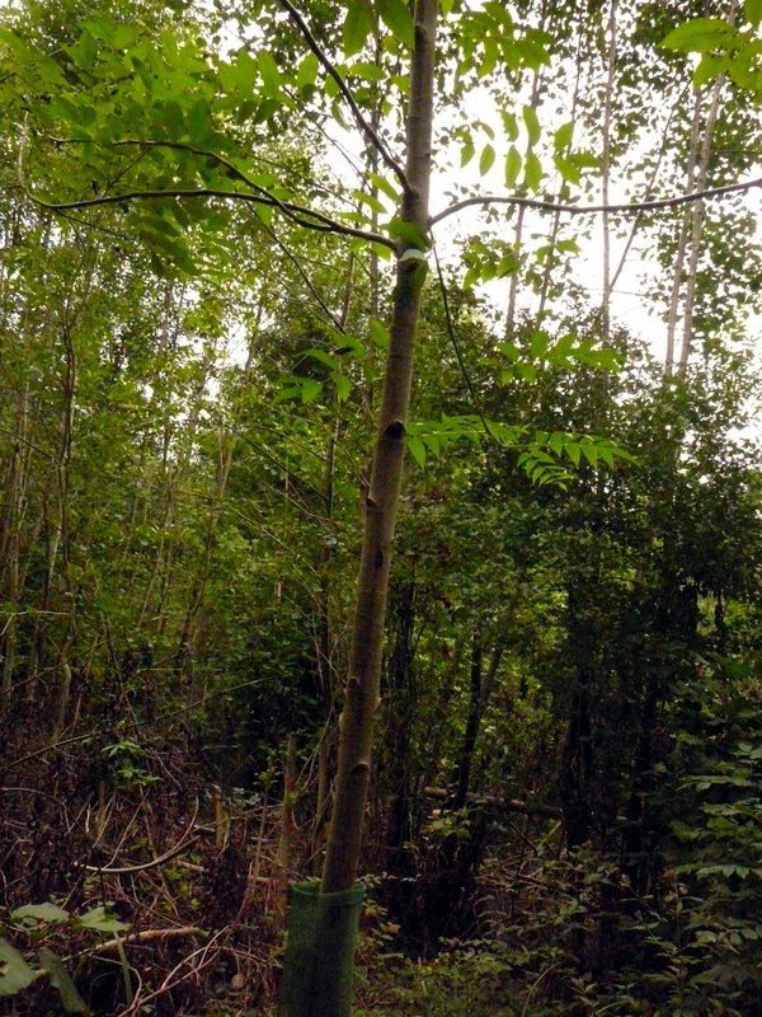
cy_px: 508
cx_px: 381
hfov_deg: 40.7
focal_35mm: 35
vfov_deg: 52.6
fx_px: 1027
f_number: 5
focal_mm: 5.2
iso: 800
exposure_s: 1/400
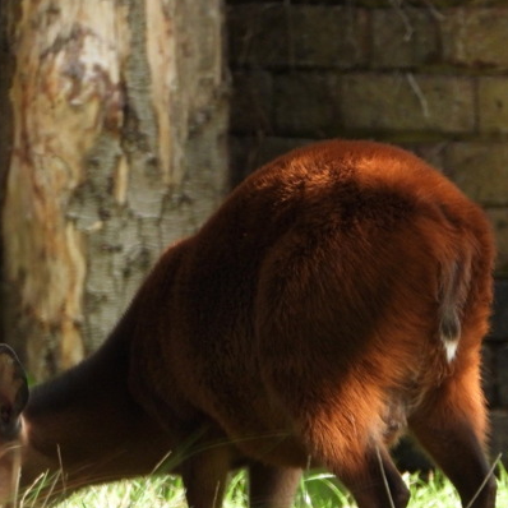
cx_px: 260
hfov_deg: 1.1
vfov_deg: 1.1
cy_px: 274
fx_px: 27445
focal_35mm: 1653
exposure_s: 1/250
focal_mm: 167
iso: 400
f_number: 5.6
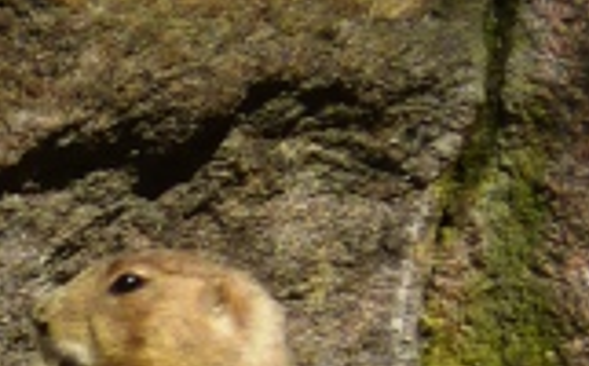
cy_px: 626
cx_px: -882
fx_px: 26184
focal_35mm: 1634
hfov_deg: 1.3
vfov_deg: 0.8
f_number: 5.6
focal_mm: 39.7
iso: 80
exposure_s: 1/500
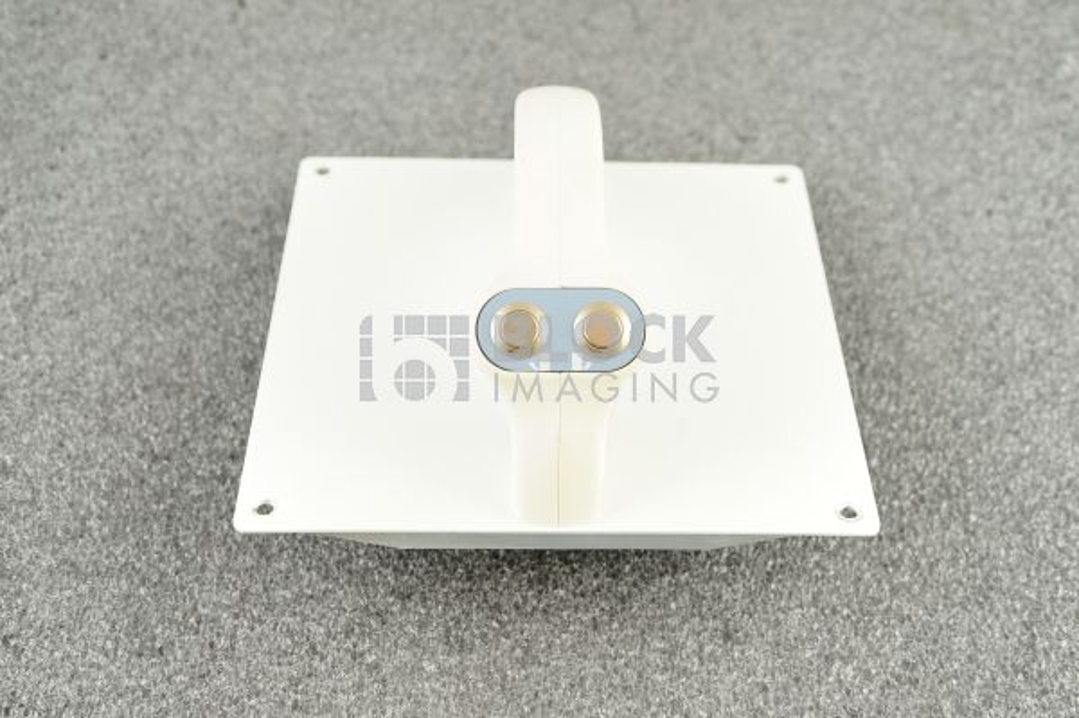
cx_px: 540
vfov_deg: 24.6
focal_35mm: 55
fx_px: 1647
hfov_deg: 36.3
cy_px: 359
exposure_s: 1/100
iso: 800
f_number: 6.3
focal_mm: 55
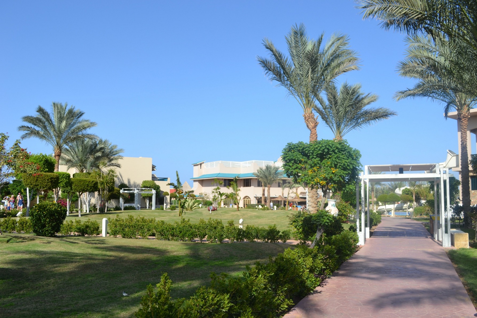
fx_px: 437
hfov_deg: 57.2
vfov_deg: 40.0
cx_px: 238
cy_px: 159
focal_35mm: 33
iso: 100
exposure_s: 1/250
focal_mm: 22
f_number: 8
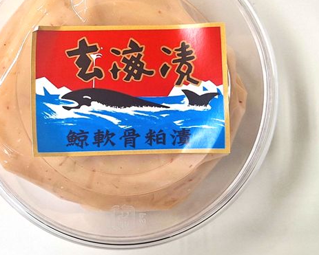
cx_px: 117
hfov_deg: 56.4
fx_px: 293
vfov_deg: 46.7
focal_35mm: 31
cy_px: 94
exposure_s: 1/50
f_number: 1.8
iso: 50
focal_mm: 5.54
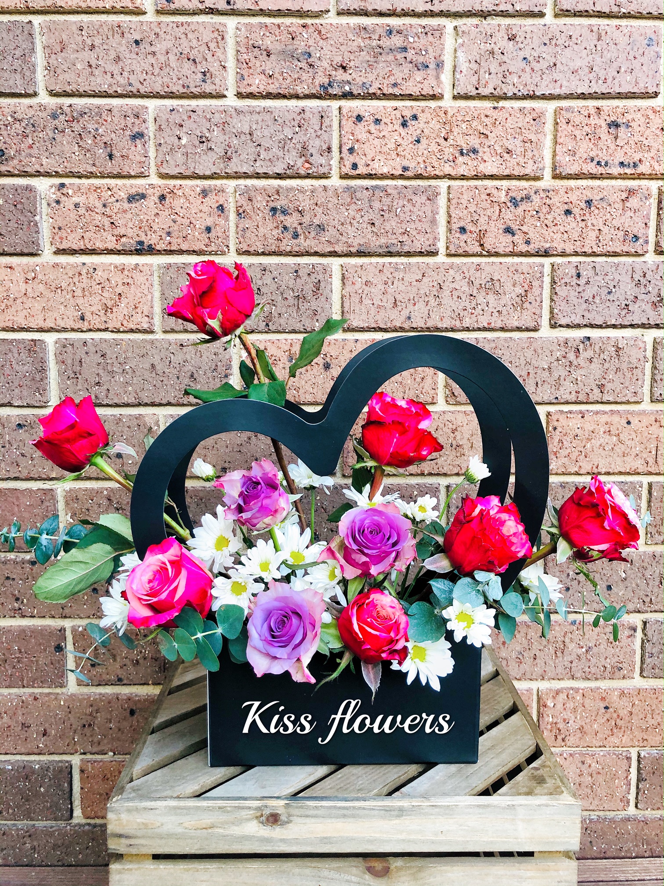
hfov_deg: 49.7
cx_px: 332
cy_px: 443
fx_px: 716
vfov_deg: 63.4
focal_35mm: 28
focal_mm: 4
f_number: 1.8
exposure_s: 1/40
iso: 25
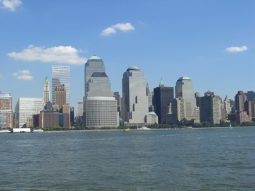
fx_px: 339
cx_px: 128
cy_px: 96
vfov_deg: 31.5
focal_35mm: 46
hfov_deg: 41.2
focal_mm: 7.56
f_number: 4.7
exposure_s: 1/500
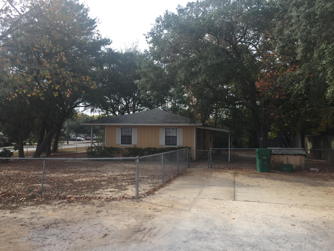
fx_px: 280
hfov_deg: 61.7
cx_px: 167
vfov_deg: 48.2
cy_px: 126
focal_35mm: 29
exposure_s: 1/942
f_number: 2.2
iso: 32
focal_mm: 4.15
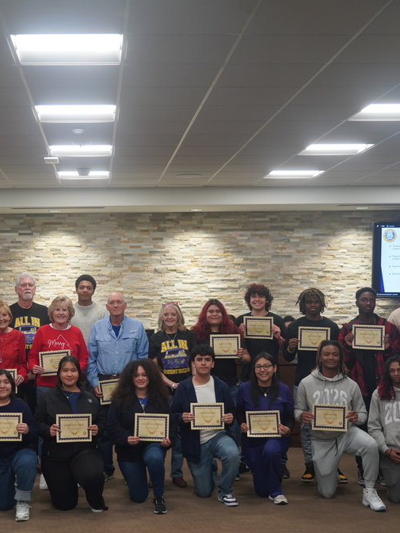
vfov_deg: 32.2
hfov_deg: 24.2
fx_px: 924
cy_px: 267
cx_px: 105
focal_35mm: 60
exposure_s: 1/160
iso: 1250
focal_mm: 41
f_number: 4
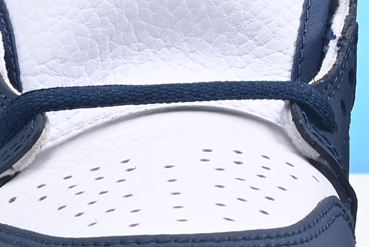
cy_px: -256
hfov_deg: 6.7
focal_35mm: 308
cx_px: 374
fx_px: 3159
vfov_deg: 4.4
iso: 100
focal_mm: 40
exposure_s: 1/2
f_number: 16
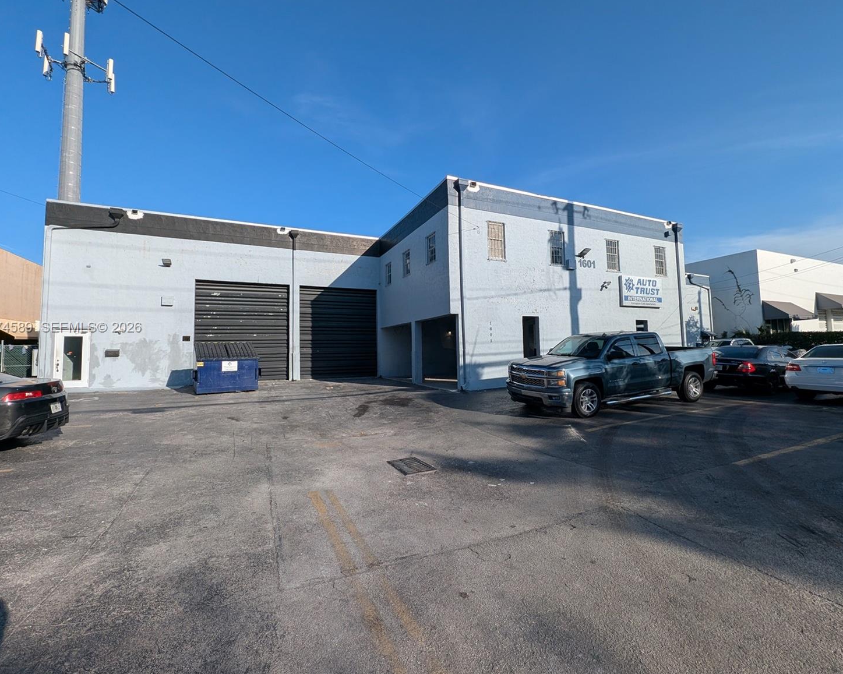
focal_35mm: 14
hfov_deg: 100.7
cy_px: 328
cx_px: 424
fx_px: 349
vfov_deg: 87.9
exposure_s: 1/1672
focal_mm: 1.95
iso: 40
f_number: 2.2
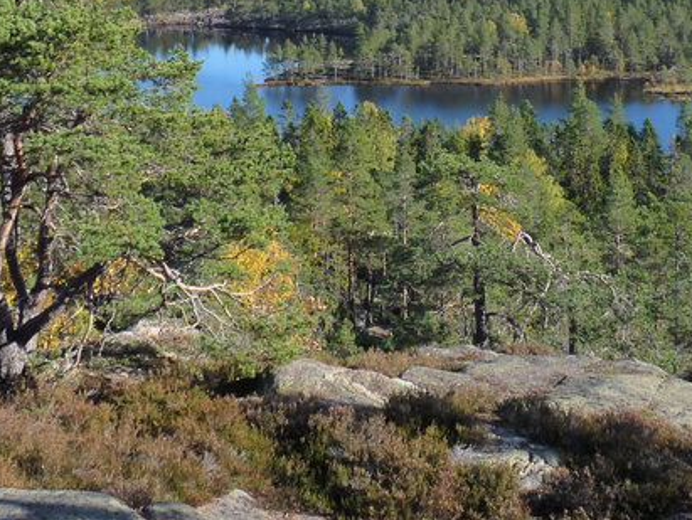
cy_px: -17
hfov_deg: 34.3
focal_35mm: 56
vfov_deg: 24.8
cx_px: 390
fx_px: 1120
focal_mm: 4.8
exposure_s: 1/250
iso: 160
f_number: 5.6
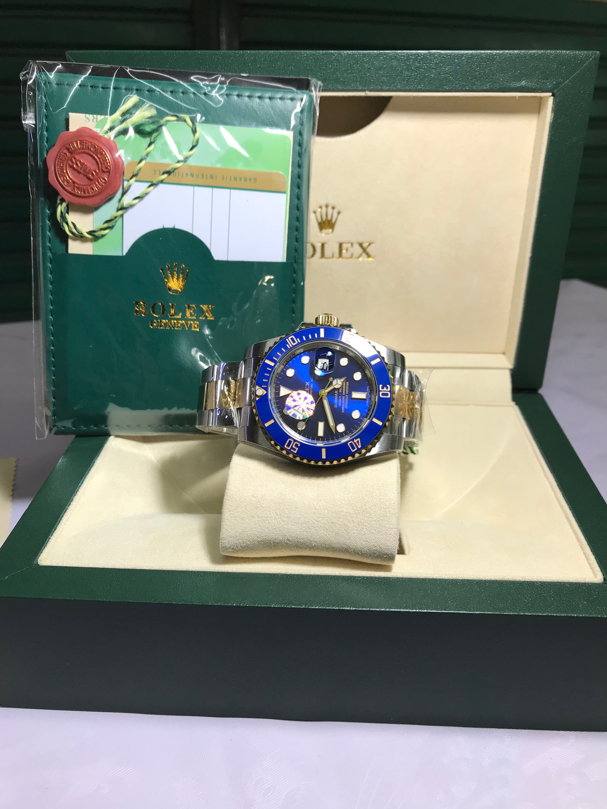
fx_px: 655
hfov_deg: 49.7
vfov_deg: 63.4
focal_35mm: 28
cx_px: 304
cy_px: 404
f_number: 1.8
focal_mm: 3.99
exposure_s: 1/100
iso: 32
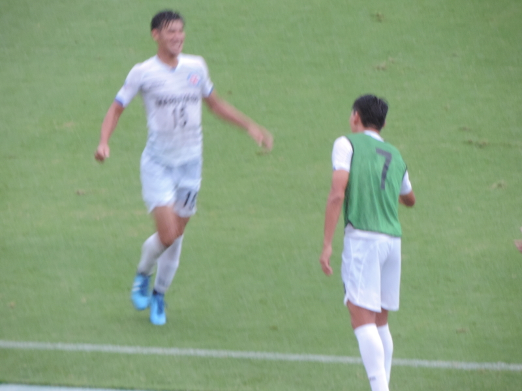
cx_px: 261
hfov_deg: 3.6
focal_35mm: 550
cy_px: 196
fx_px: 8294
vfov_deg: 2.7
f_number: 4.9
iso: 500
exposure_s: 1/60
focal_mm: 98.1
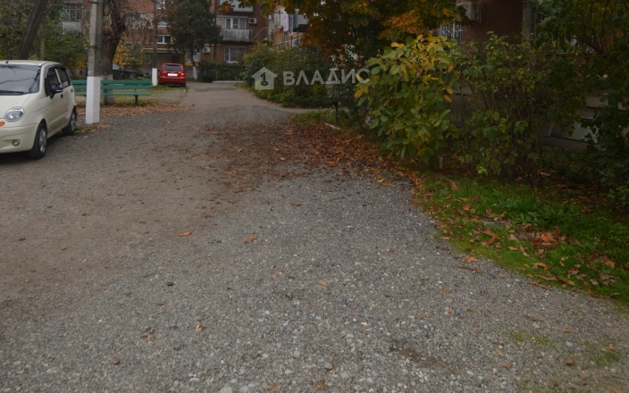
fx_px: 442
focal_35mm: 26
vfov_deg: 45.5
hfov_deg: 70.9
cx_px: 311
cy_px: 77
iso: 100
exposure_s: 1/200
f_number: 5
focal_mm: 11
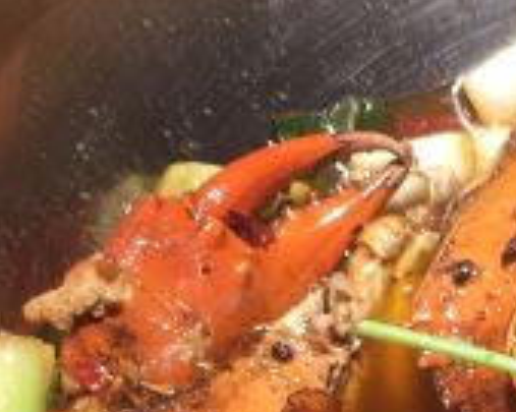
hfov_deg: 15.9
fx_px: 1786
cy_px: 551
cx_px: 601
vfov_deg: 12.7
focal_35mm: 117
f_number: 2.2
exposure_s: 1/100
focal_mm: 4.15
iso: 50
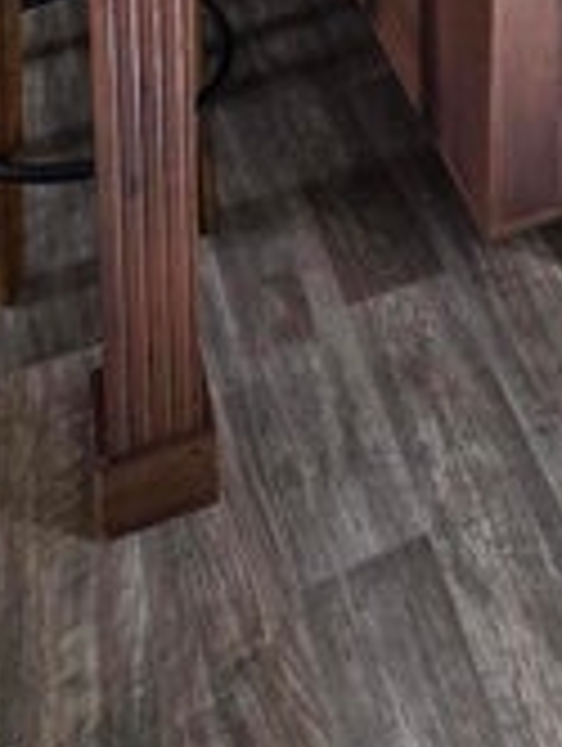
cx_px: 441
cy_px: -526
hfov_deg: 28.6
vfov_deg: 23.7
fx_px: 1080
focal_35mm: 50
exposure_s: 1/120
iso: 125
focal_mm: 2.2
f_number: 1.9
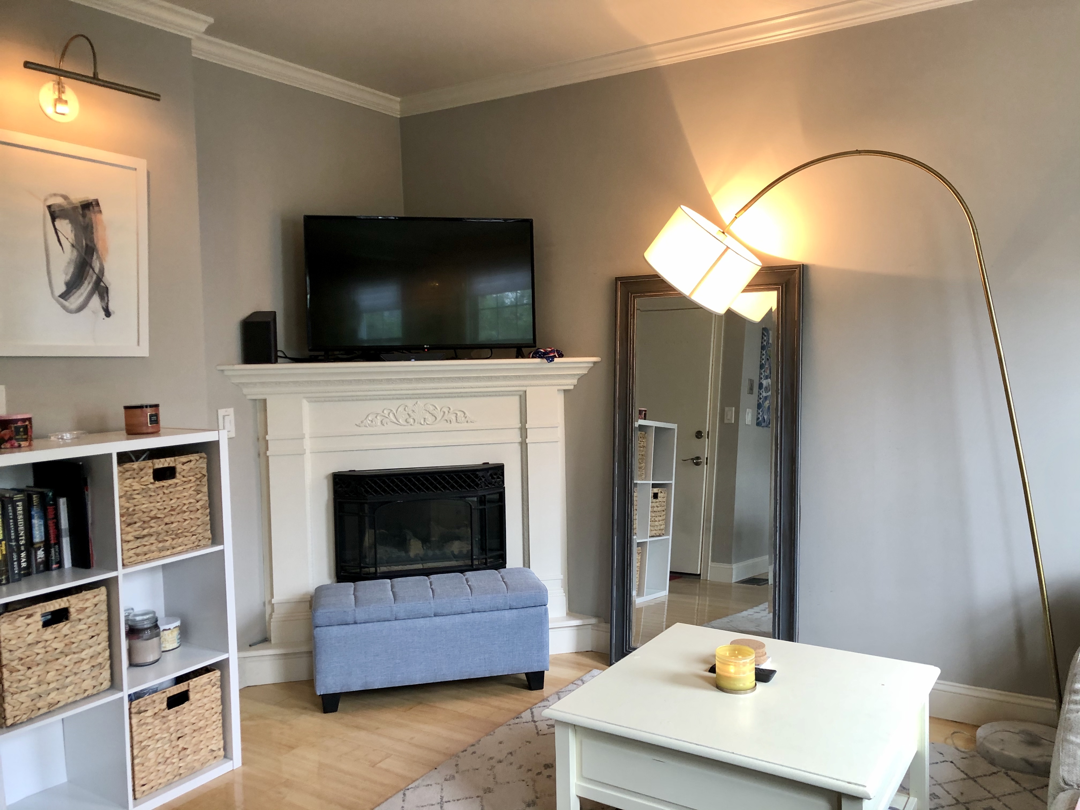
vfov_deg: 49.7
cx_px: 540
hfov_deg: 63.4
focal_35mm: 28
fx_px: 874
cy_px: 405
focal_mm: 4
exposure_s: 1/15
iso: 40
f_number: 1.8
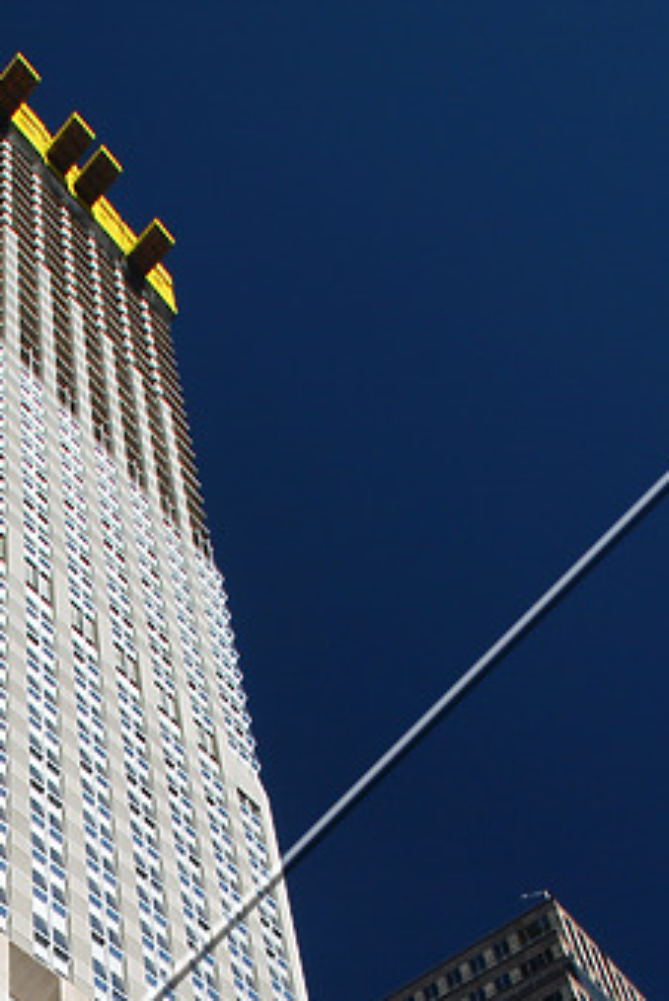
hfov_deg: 26.3
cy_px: 1191
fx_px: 1335
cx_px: -38
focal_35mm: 48
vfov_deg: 33.6
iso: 100
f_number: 7.1
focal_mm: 12
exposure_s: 1/200
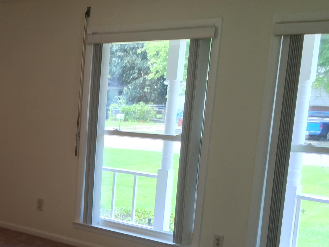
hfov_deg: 29.3
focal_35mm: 61
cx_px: -12
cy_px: 200
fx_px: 580
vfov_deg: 23.7
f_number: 2.2
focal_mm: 4.15
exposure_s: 1/40
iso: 32
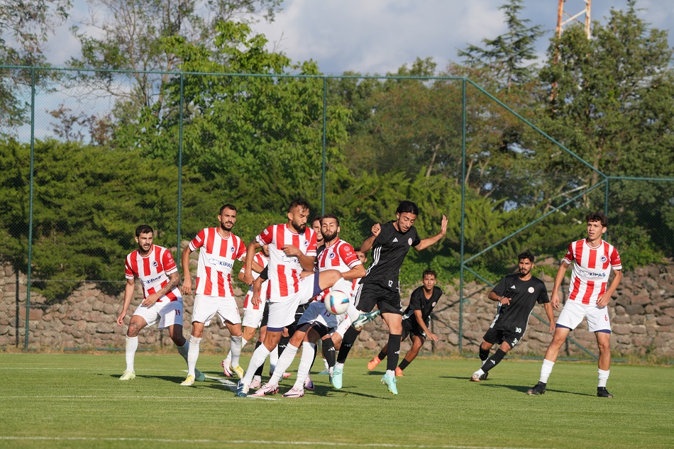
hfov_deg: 10.3
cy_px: 224
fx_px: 3744
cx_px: 337
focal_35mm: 200
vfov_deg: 6.9
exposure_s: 1/400
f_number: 7.1
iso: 100
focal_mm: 200
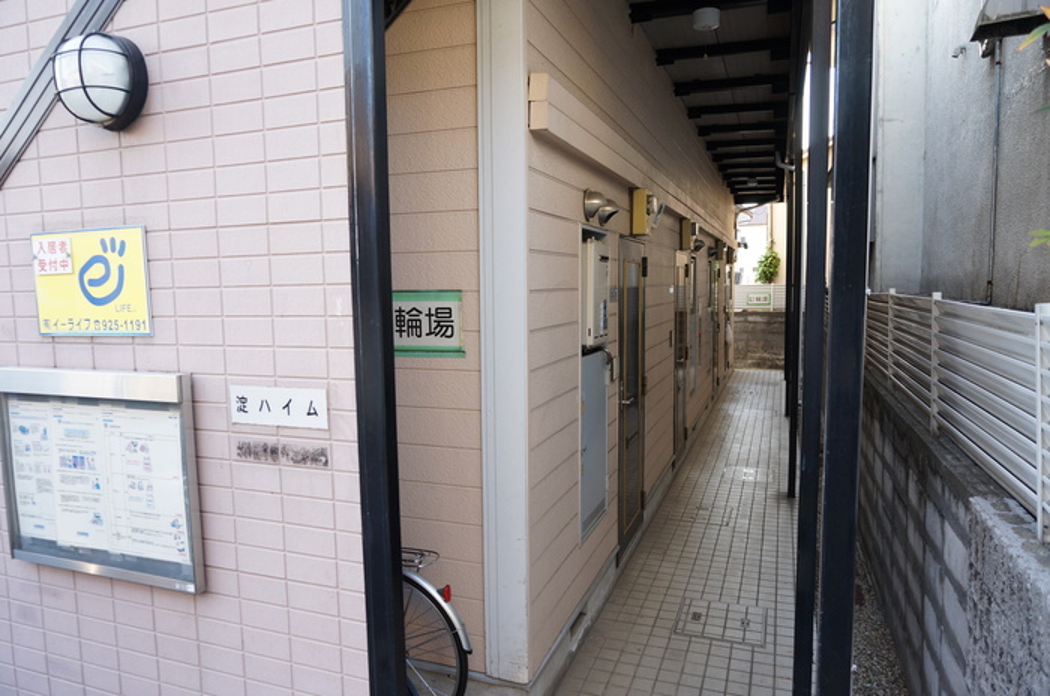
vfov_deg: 53.0
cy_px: 348
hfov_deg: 73.8
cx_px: 525
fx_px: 699
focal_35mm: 24
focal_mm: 16
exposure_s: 1/60
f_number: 4
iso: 200
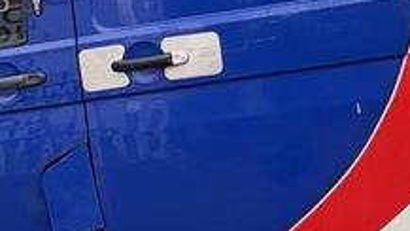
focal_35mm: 63
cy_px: -9
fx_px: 685
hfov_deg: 33.3
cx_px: 212
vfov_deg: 18.5
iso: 40
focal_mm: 2.22
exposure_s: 1/222
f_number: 2.2
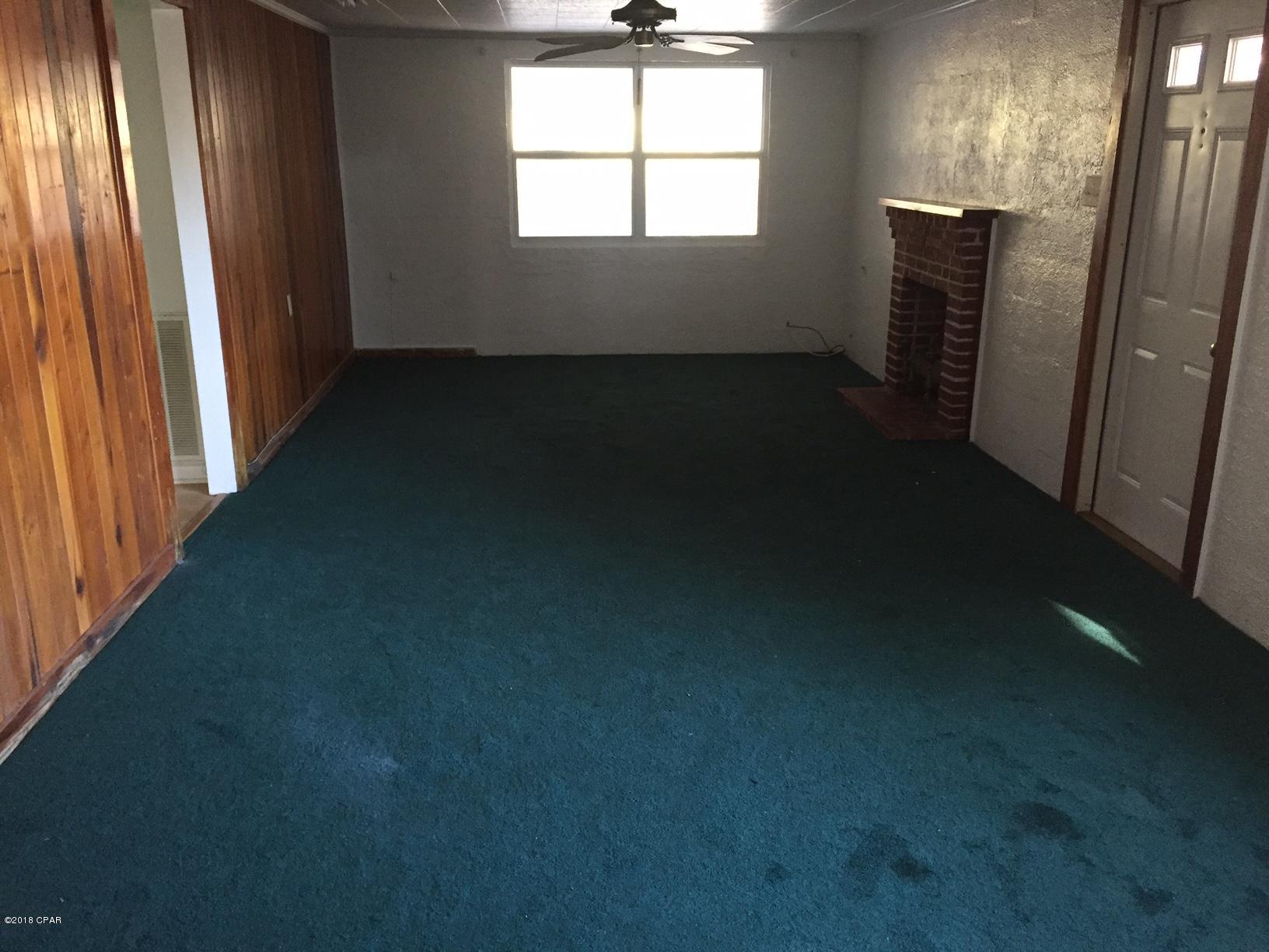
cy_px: 476
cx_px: 634
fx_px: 1063
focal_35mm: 29
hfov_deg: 61.7
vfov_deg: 48.2
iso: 250
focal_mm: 4.15
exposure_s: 1/30
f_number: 2.2
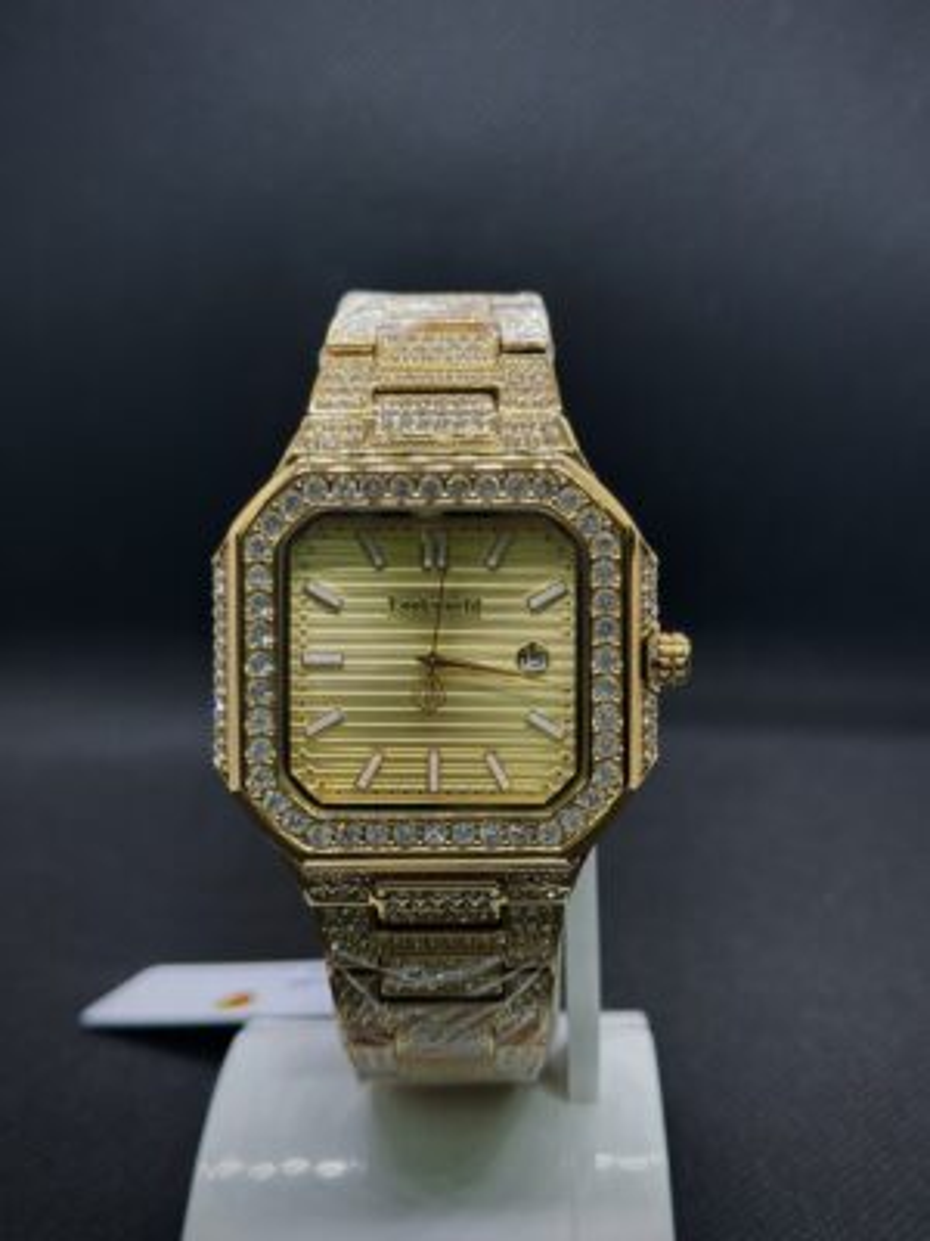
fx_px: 1719
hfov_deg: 30.3
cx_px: 465
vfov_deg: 39.7
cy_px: 620
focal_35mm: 48
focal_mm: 6.86
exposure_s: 1/100
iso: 80
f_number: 1.78
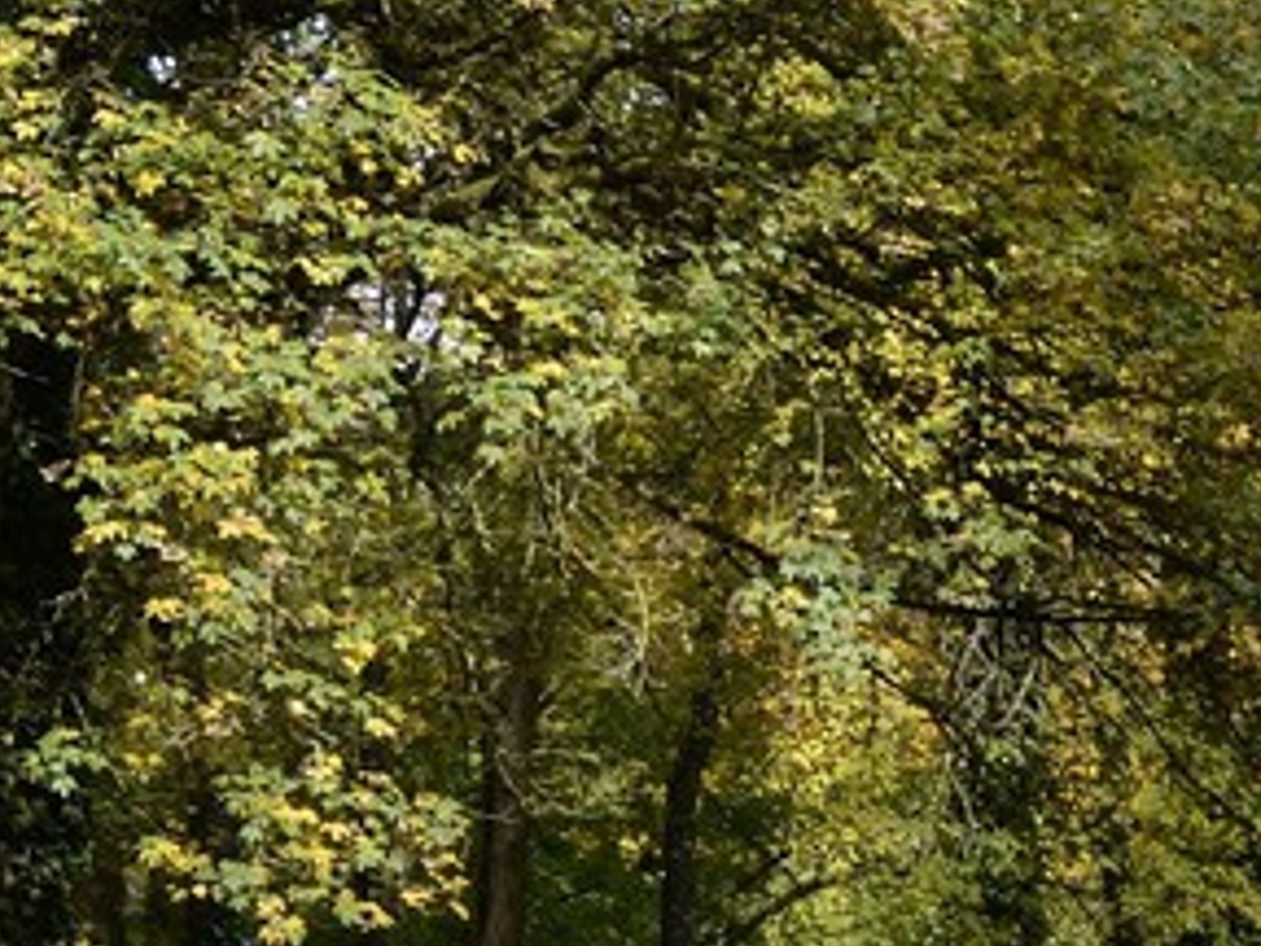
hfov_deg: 8.0
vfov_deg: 6.5
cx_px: 3214
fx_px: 8160
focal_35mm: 224
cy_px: 1458
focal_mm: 42
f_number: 8
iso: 400
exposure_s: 1/160
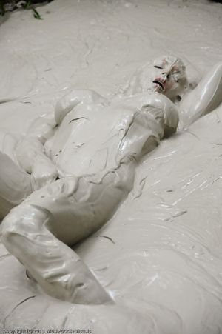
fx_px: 1112
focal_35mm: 120
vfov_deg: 17.1
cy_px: 167
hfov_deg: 11.4
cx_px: 111
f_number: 6.3
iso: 3200
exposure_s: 1/160
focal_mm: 120
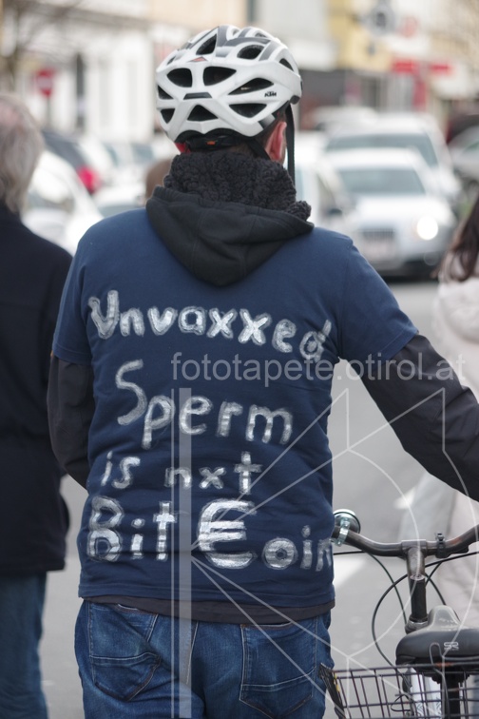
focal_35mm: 225
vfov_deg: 9.1
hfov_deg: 6.1
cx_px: 240
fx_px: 4490
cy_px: 360
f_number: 5.6
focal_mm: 150
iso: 800
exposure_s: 1/200
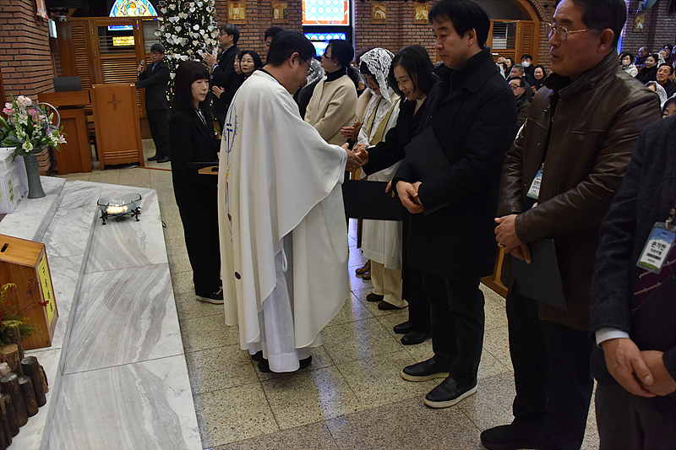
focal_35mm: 28
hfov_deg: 65.5
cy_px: 225
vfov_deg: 46.4
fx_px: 526
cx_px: 338
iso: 2800
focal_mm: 28
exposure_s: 1/125
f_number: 5.6
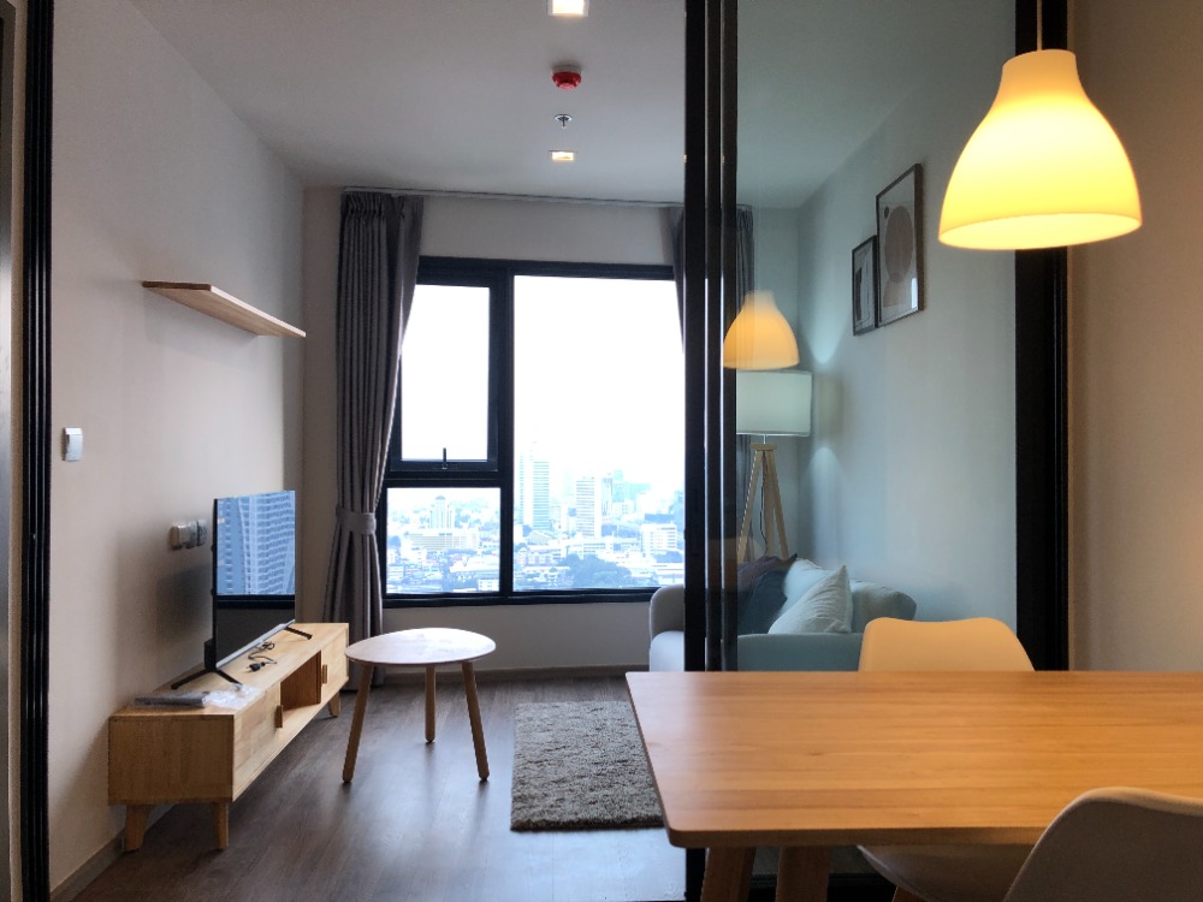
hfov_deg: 63.4
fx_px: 973
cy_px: 451
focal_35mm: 28
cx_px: 602
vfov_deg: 49.7
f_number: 1.8
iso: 25
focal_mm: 3.99
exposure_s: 1/100
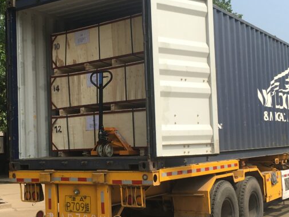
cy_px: 115
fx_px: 492
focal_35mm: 59
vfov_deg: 24.8
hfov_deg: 32.6
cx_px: 110
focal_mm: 4.15
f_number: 2.2
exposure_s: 1/1603
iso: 25
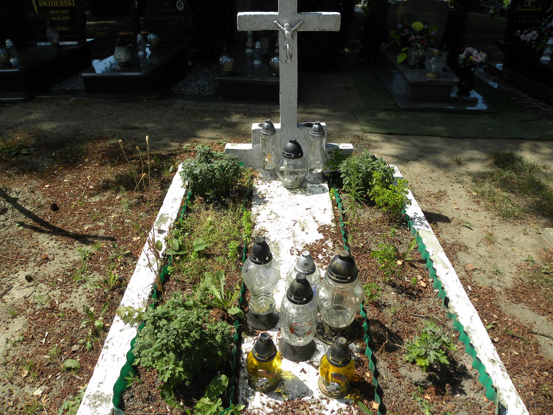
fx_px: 415
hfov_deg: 67.3
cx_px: 276
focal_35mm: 26
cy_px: 208
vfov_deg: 53.1
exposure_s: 1/550
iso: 64
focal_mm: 4.6
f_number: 3.5
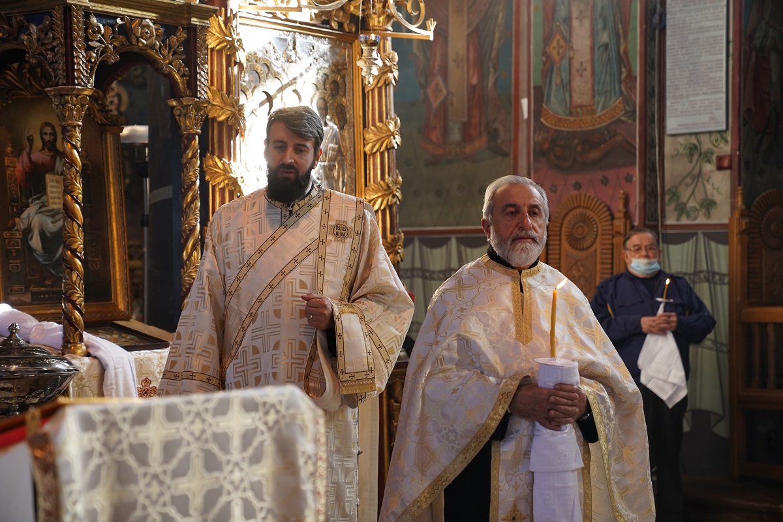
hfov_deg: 28.8
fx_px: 1522
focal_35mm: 70
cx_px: 392
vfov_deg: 19.5
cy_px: 261
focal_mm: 70
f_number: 3.2
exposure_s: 1/100
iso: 500
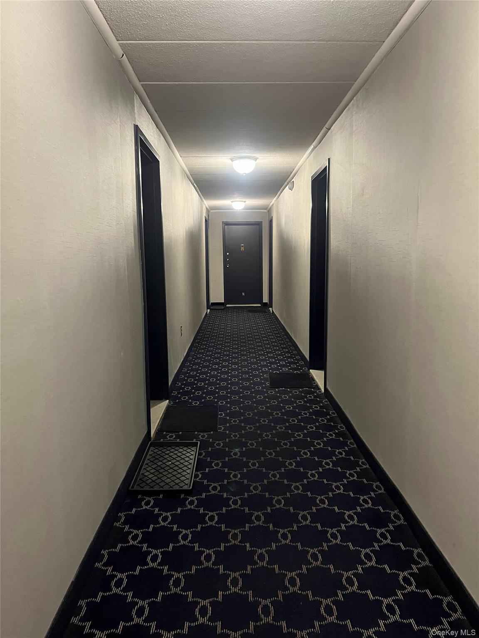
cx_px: 240
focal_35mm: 26
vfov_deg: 67.3
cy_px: 319
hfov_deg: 53.1
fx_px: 480
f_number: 1.6
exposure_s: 1/40
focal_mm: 5.1
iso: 500
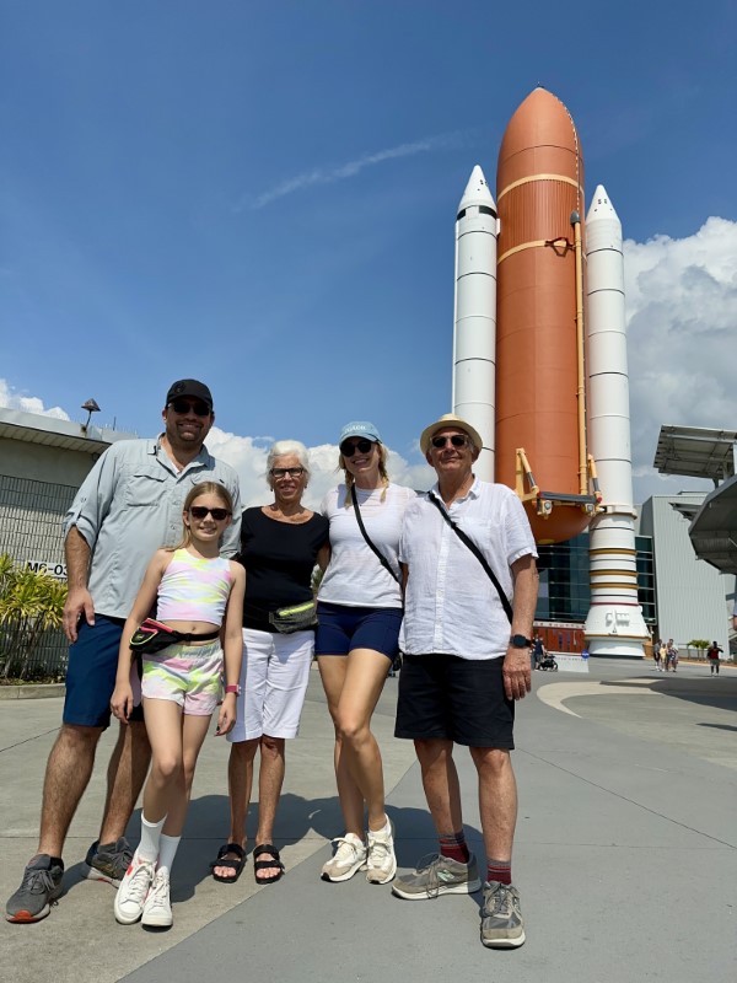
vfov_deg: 71.6
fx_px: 681
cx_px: 368
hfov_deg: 56.8
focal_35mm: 24
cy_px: 492
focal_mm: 6.86
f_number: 1.78
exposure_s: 1/9709
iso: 80
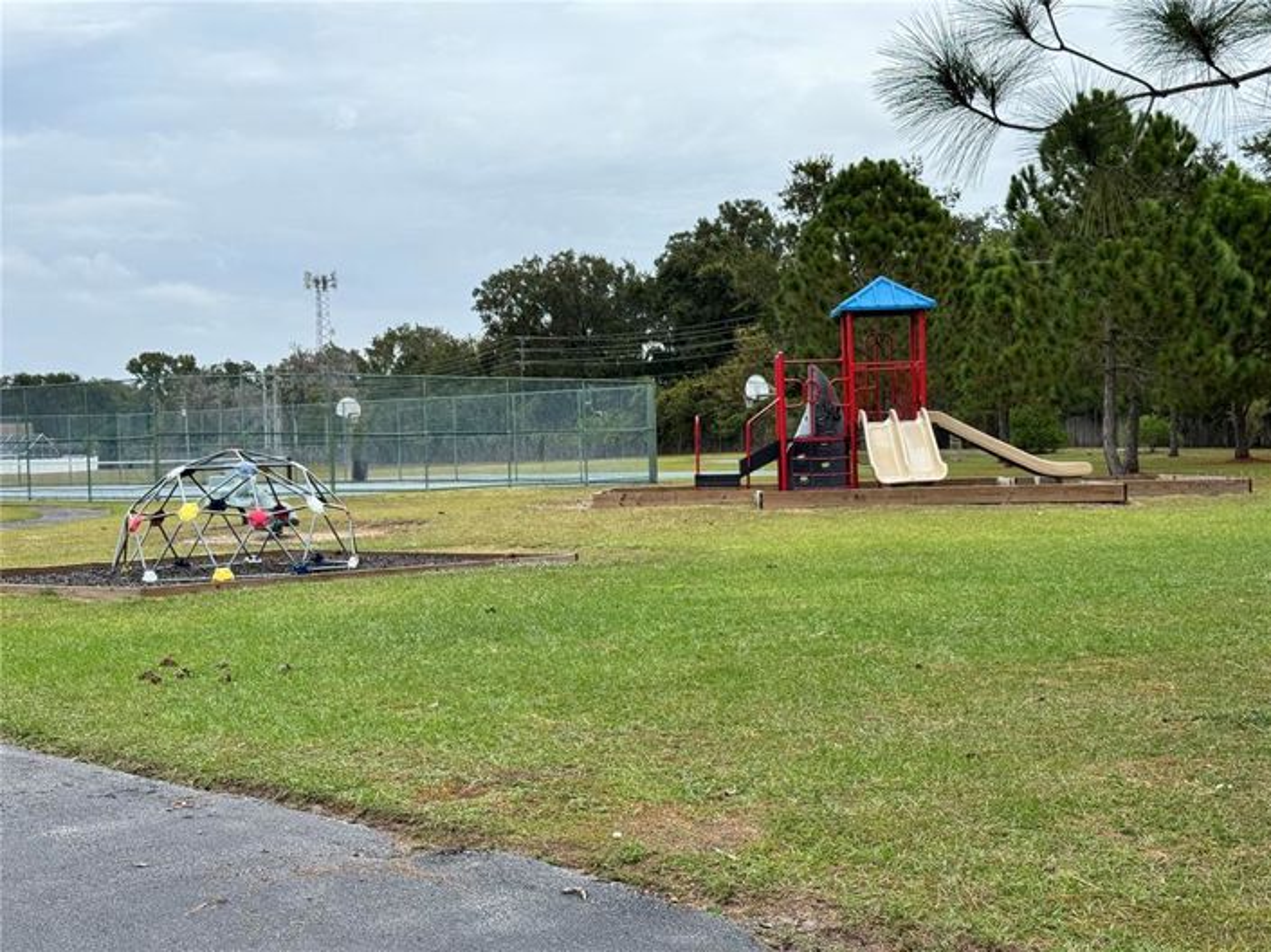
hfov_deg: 39.7
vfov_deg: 30.2
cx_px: 636
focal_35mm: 48
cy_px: 476
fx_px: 1762
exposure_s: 1/1597
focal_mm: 6.76
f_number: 1.78
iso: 64
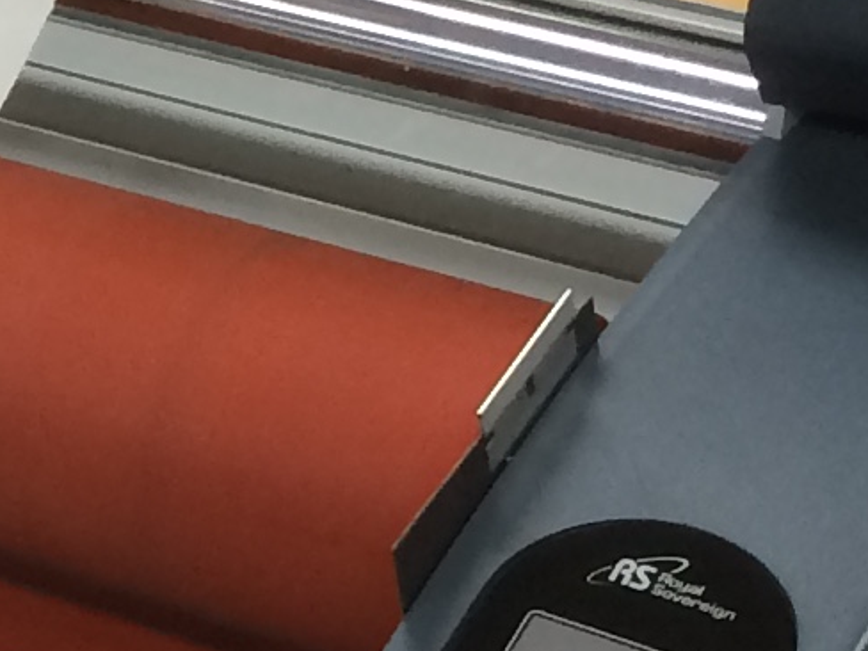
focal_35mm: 194
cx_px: -1115
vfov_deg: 7.6
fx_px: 4865
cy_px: 649
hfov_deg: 9.3
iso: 40
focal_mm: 4.15
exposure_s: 1/30
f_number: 2.2
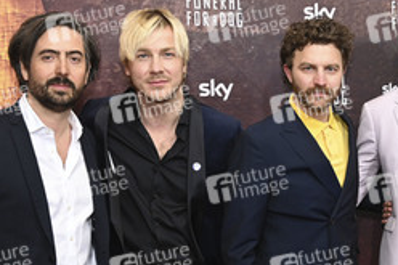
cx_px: 269
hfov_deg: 37.8
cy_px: 225
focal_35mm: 52
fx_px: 574
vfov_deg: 25.4
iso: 400
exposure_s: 1/200
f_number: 6.3
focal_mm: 28.5
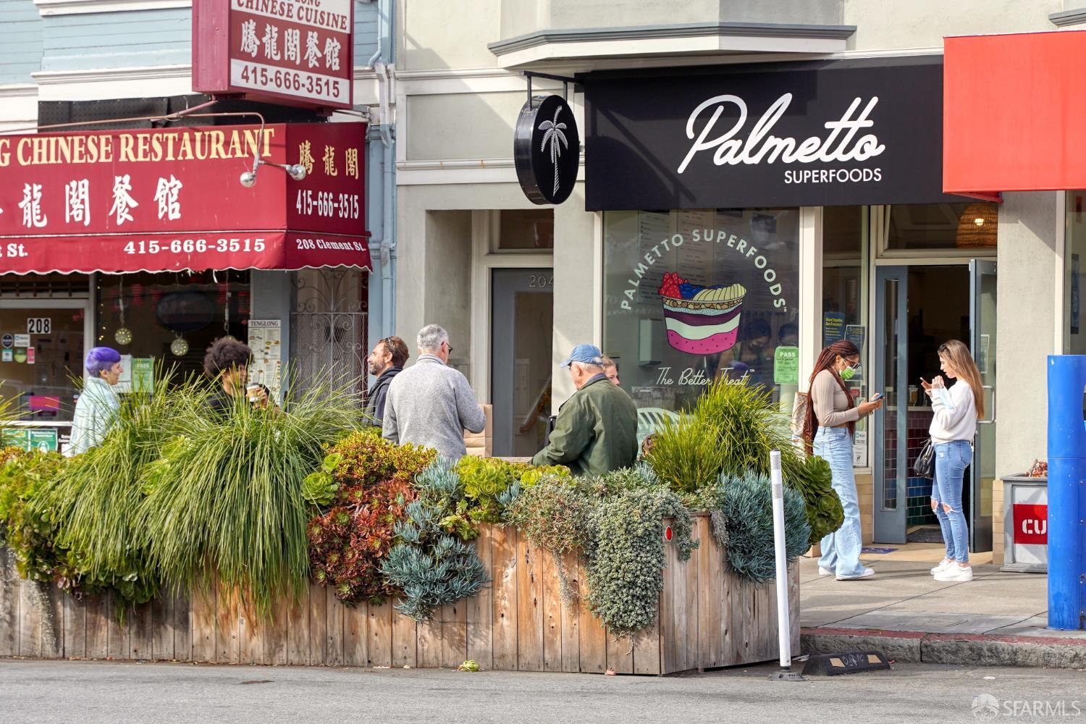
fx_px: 2926
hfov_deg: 21.0
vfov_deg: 14.1
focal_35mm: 97
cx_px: 543
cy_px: 362
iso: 200
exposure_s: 1/320
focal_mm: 65
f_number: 6.3
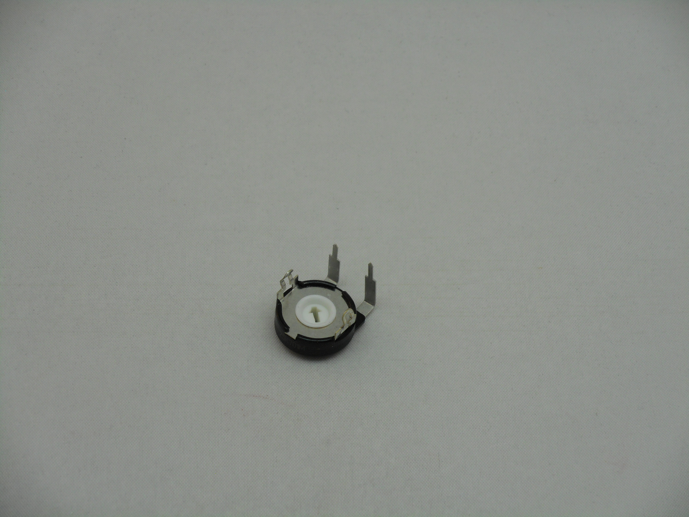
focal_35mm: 102
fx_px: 2030
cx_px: 344
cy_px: 258
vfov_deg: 14.5
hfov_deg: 19.3
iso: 140
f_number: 5.8
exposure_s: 1/60
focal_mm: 18.2
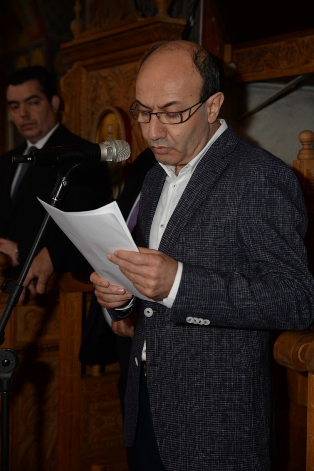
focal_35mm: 70
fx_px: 915
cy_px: 236
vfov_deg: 28.8
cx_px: 157
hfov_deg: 19.5
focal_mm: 70
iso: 320
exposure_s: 1/80
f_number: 6.3
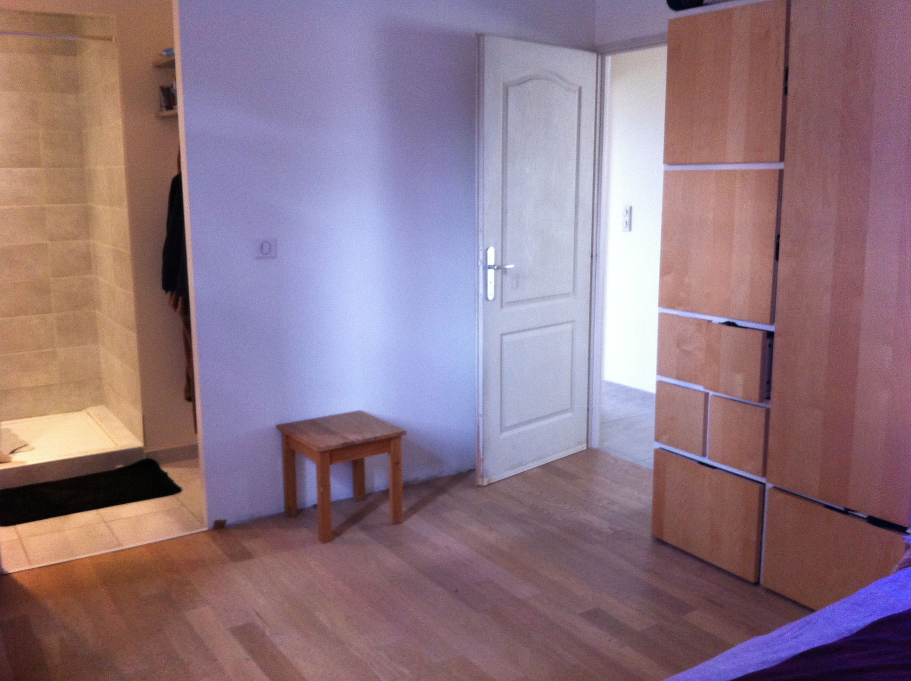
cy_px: 340
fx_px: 920
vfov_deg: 40.6
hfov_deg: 52.7
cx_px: 456
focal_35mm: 35
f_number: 2.8
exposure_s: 1/15
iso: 160
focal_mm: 3.85
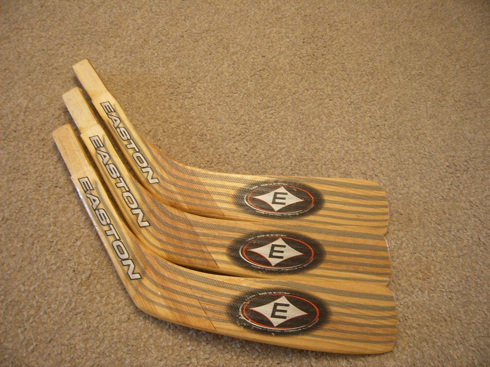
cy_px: 184
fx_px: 495
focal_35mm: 35
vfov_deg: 40.7
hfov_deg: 52.6
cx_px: 245
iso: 100
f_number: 2.8
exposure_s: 1/8
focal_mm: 5.8
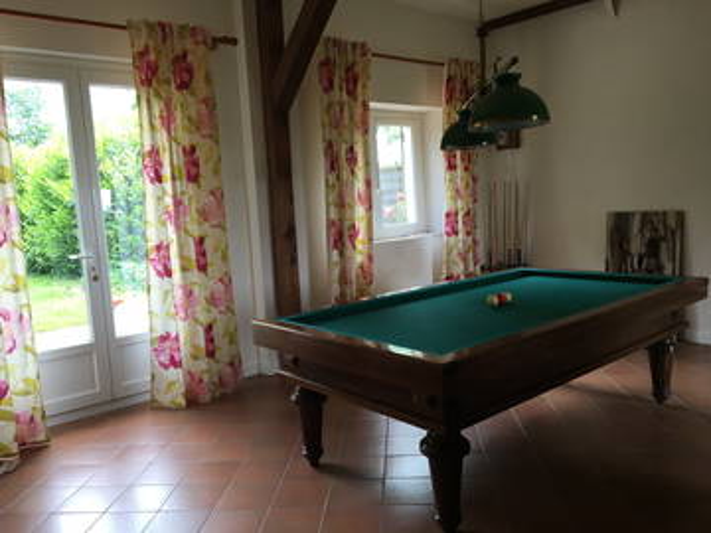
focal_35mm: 29
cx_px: 356
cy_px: 266
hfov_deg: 61.7
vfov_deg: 48.2
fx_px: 596
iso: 25
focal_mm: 4.15
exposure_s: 1/33
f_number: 2.2
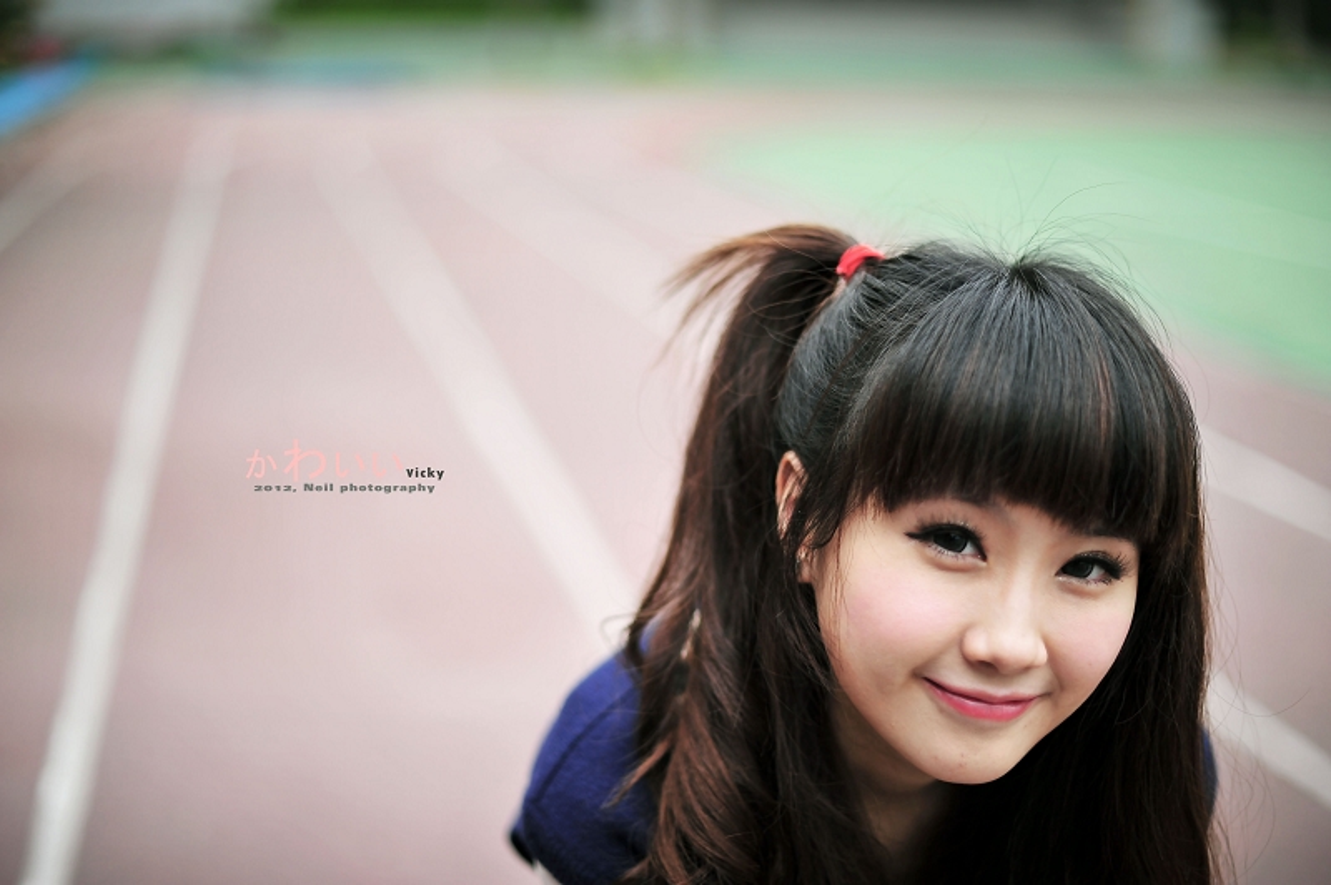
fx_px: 1847
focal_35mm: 50
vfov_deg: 26.9
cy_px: 442
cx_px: 666
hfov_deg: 39.6
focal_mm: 50
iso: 320
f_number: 1.4
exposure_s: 1/1000
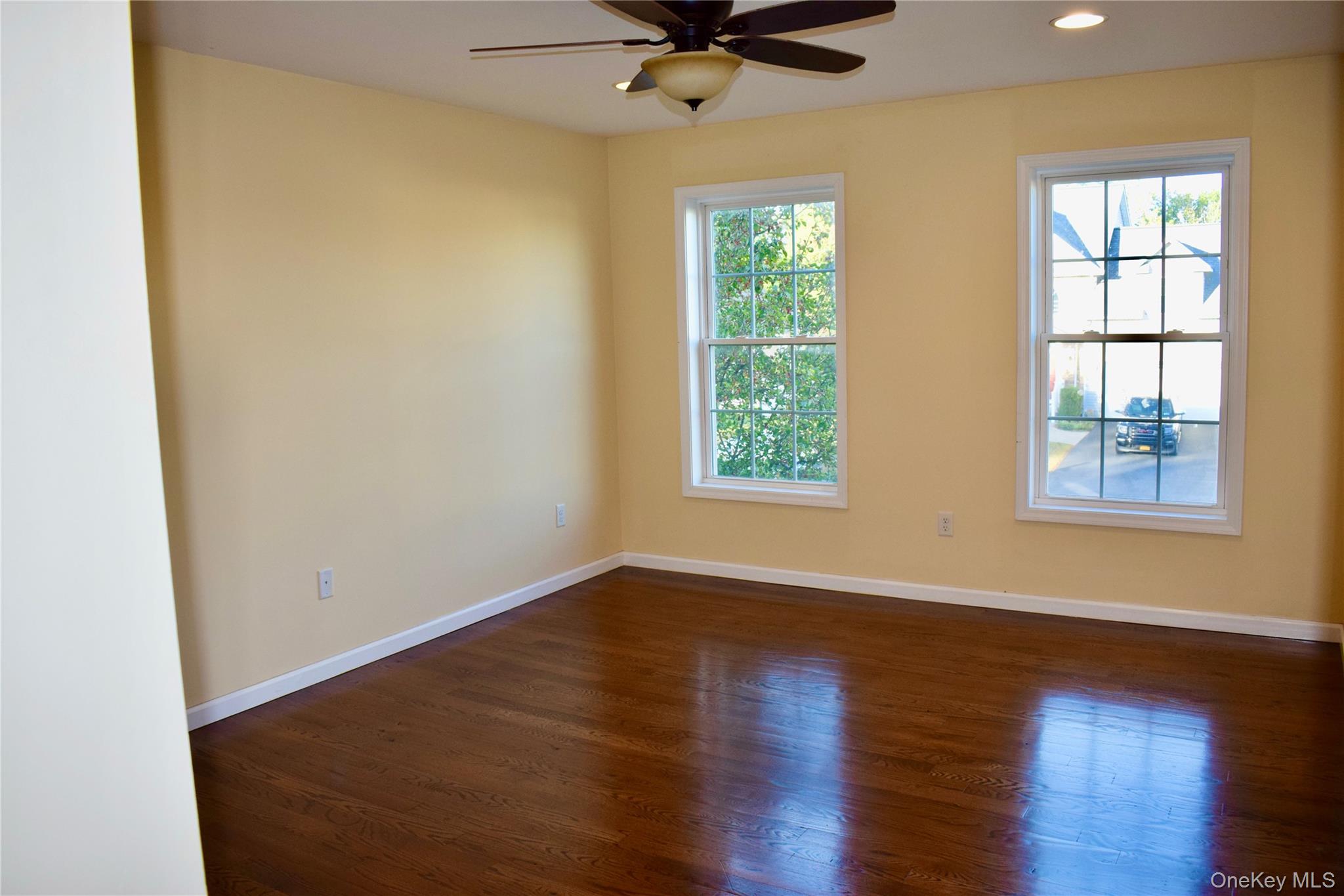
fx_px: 1008
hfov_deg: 67.4
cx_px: 672
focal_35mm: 27
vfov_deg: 47.9
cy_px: 448
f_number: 5.6
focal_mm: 18
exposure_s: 1/125
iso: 560
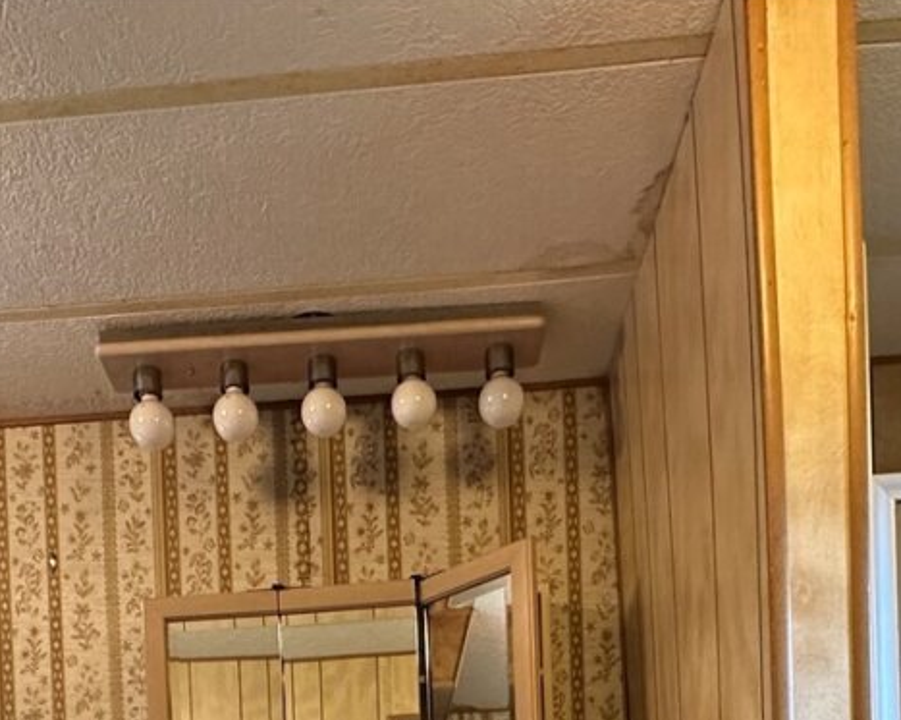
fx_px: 1093
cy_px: 1006
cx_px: 372
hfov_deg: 44.6
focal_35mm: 41
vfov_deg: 28.0
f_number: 2.2
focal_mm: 2.22
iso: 320
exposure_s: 1/60
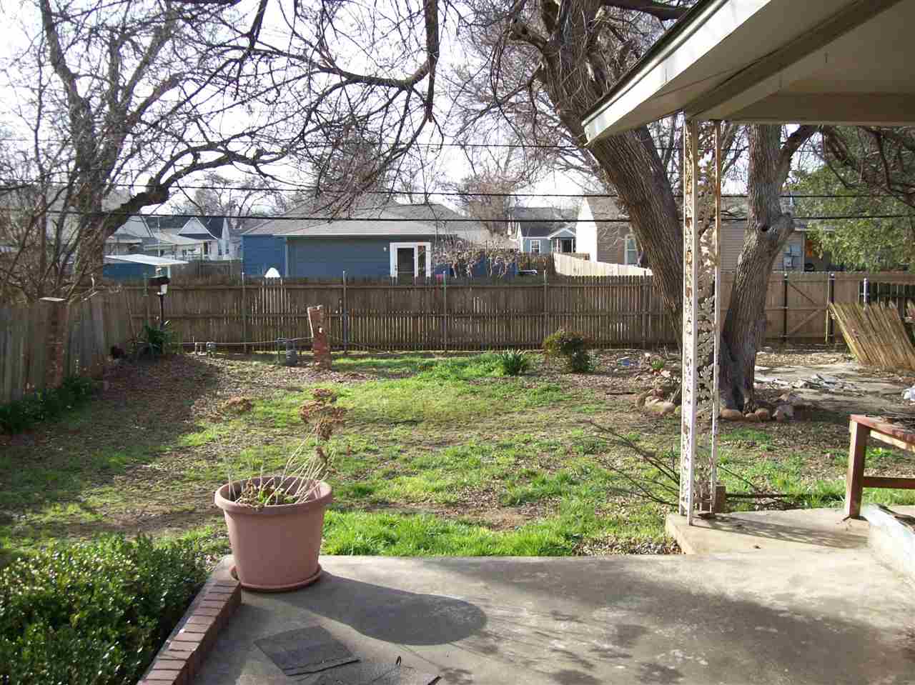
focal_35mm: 36
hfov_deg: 51.4
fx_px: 951
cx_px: 458
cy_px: 342
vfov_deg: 39.6
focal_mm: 6
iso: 80
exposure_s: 1/363
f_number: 2.7
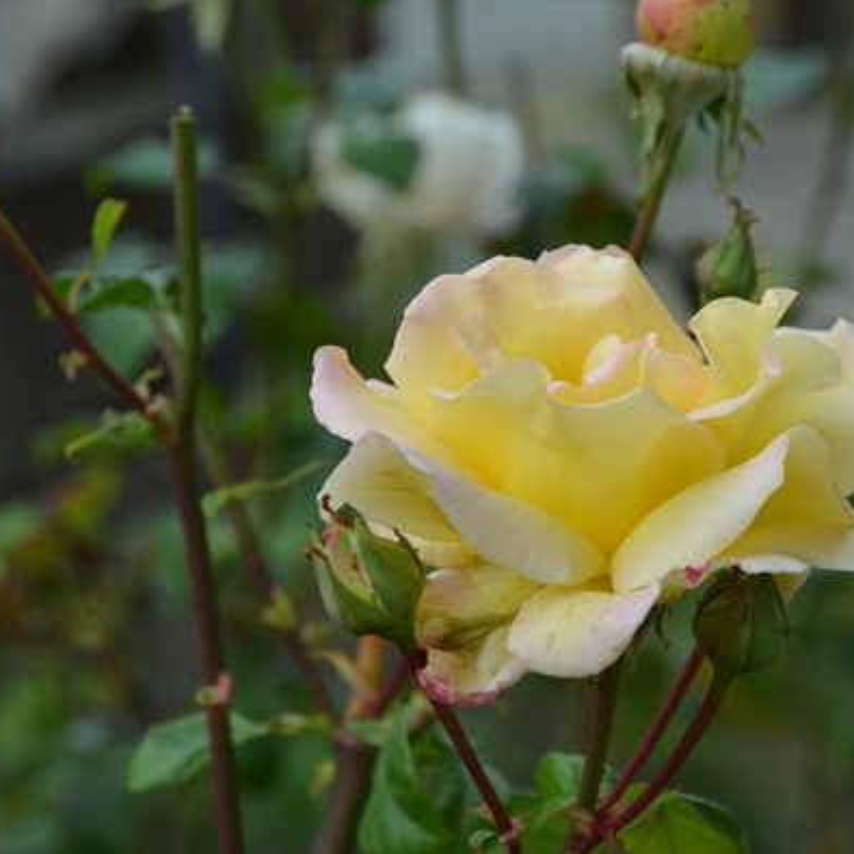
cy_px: 427
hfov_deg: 10.0
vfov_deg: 10.0
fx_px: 4857
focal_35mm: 174
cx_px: 625
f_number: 8
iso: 160
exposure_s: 1/125
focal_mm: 90
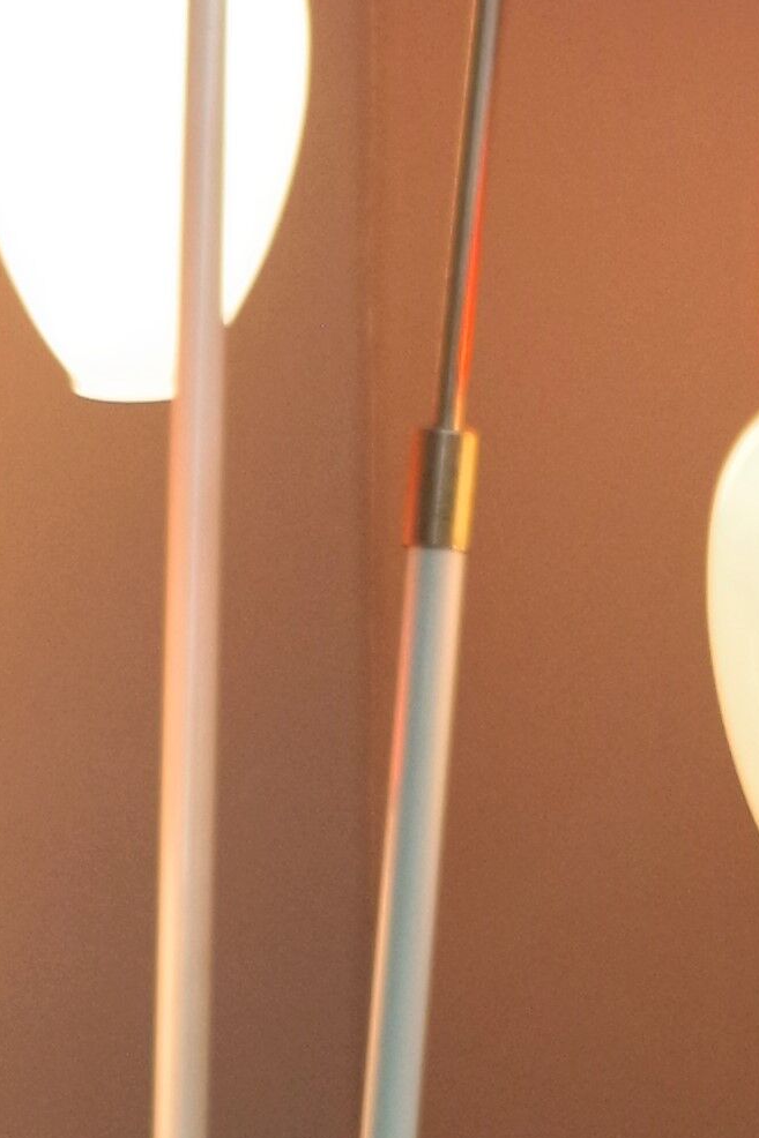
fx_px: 7307
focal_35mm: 231
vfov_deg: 8.8
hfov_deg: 5.9
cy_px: 1513
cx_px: 236
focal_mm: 28.13
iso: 800
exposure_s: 1/60
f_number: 4
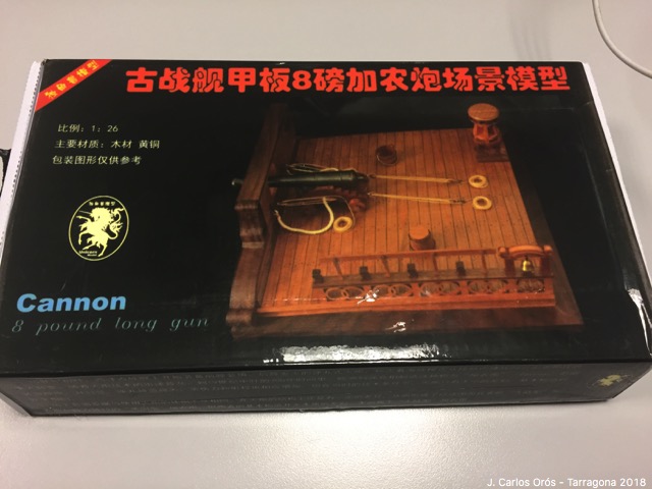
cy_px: 244
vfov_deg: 48.2
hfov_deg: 61.7
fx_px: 546
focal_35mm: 29
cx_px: 326
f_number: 2.2
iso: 64
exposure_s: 1/33
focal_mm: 4.15
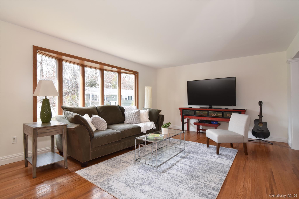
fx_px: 137
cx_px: 150
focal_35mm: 16
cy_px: 100
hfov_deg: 95.0
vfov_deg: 72.0
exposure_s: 1/80
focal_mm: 11
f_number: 11
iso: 640
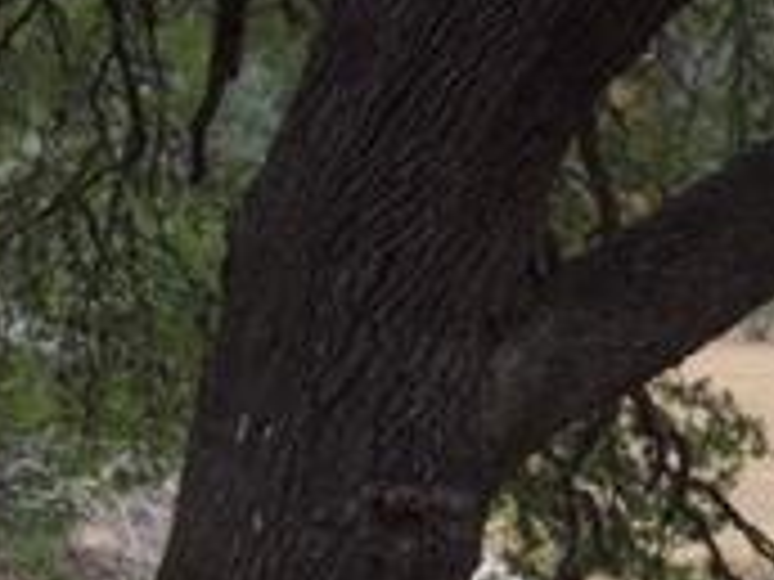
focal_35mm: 108
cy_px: 593
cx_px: 1238
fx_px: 2415
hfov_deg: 16.3
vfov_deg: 13.5
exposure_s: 1/332
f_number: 2.2
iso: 32
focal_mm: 4.15
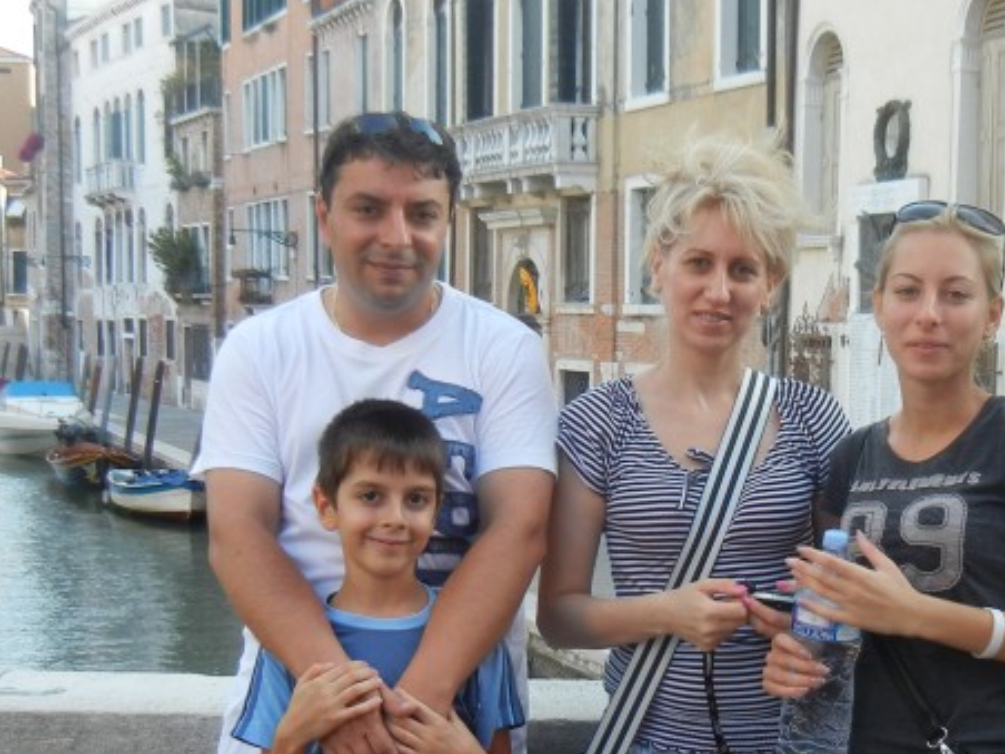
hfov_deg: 28.3
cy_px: 465
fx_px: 1974
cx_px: 696
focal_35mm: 68
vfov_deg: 21.6
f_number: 3.5
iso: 160
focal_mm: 5.4
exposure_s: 1/144
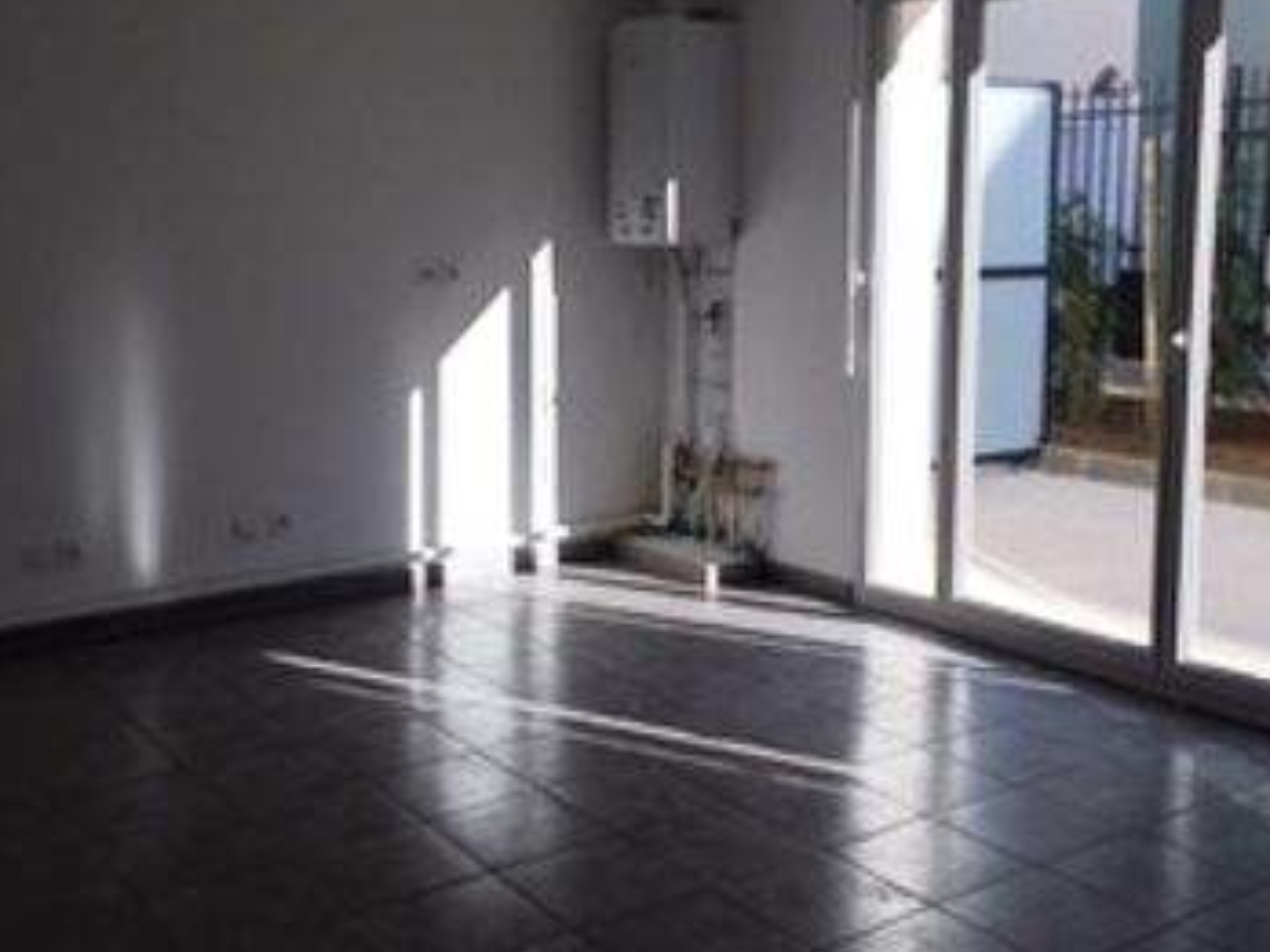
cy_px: 383
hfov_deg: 46.8
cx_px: 635
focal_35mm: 40
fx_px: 1468
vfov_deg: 35.8
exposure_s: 1/682
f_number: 2.2
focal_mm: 4.15
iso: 32
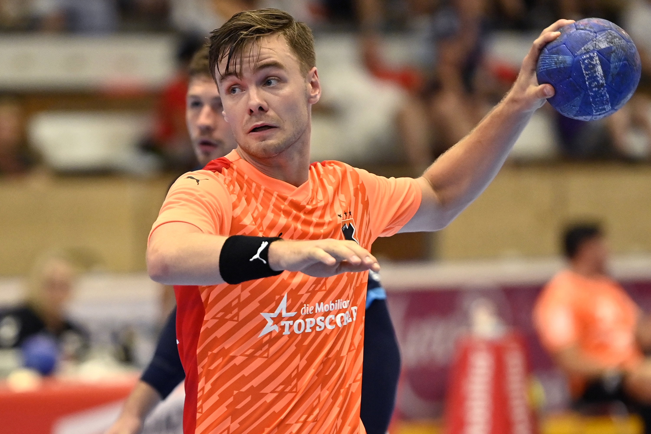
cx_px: 326
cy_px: 217
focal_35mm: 200
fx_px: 3616
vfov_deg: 6.9
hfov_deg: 10.3
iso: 3200
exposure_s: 1/800
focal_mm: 200
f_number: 3.2
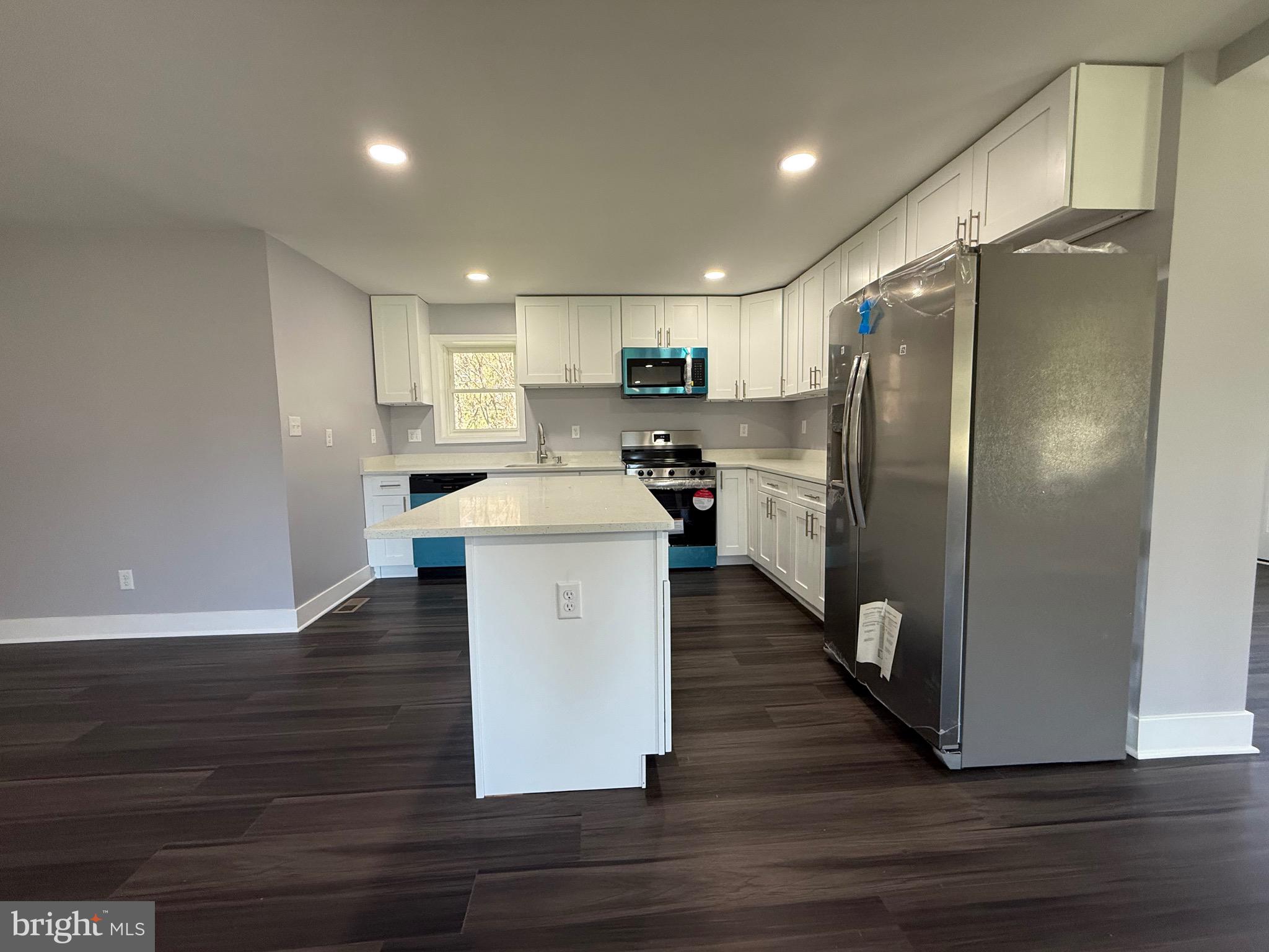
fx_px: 513
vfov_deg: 85.7
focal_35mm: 14
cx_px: 634
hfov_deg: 102.1
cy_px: 476
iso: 200
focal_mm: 2.22
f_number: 2.2
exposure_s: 1/120
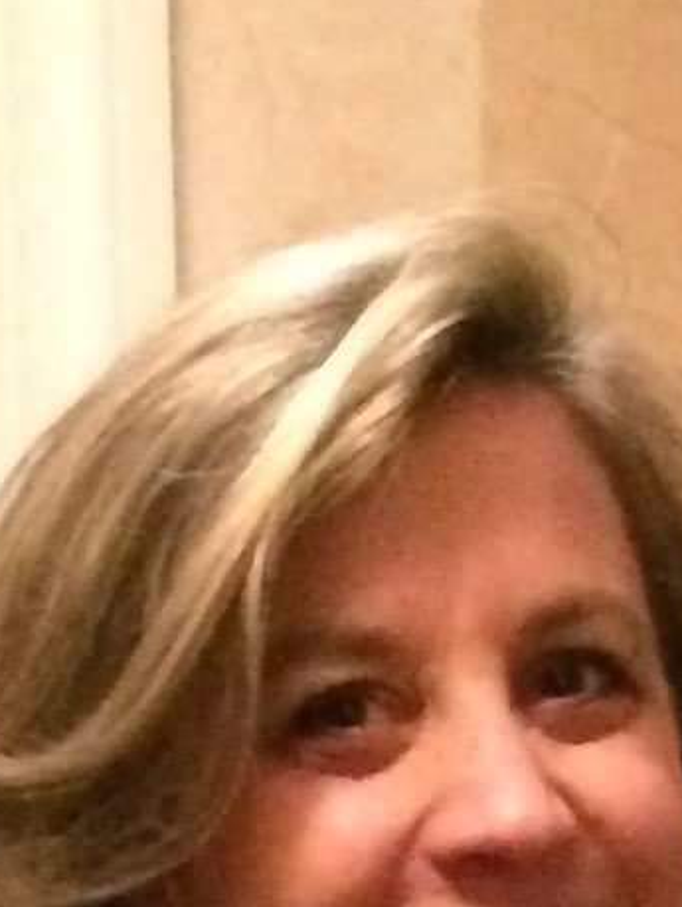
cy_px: 2869
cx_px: 937
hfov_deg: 7.1
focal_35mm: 206
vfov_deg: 8.0
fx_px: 5404
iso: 500
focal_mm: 4.15
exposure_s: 1/15
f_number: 2.2
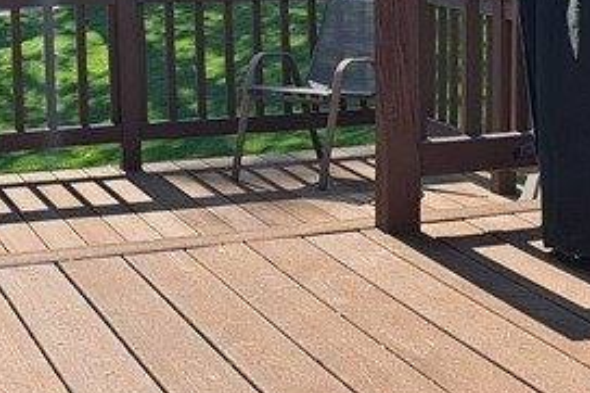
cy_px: 39
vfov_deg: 14.4
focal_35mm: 94
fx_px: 1540
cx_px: 564
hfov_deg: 21.1
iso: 50
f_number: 1.8
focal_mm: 5.23
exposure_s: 1/1393
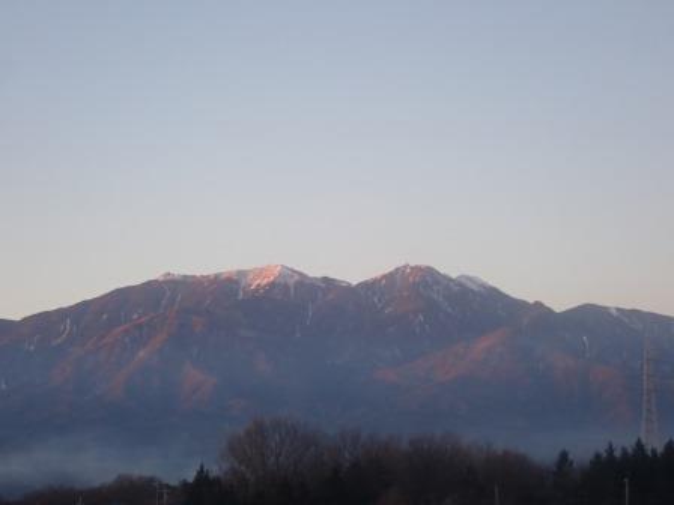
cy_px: 252
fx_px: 1713
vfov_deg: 16.8
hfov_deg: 22.3
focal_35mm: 88
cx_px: 337
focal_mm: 15.66
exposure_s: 1/80
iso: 200
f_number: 4.5
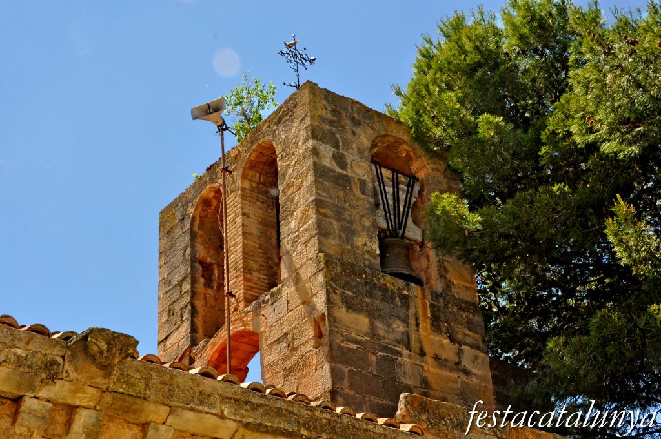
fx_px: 1210
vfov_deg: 20.6
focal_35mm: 66
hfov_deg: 30.5
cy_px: 220
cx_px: 330
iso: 640
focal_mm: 44
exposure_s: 1/200
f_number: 16
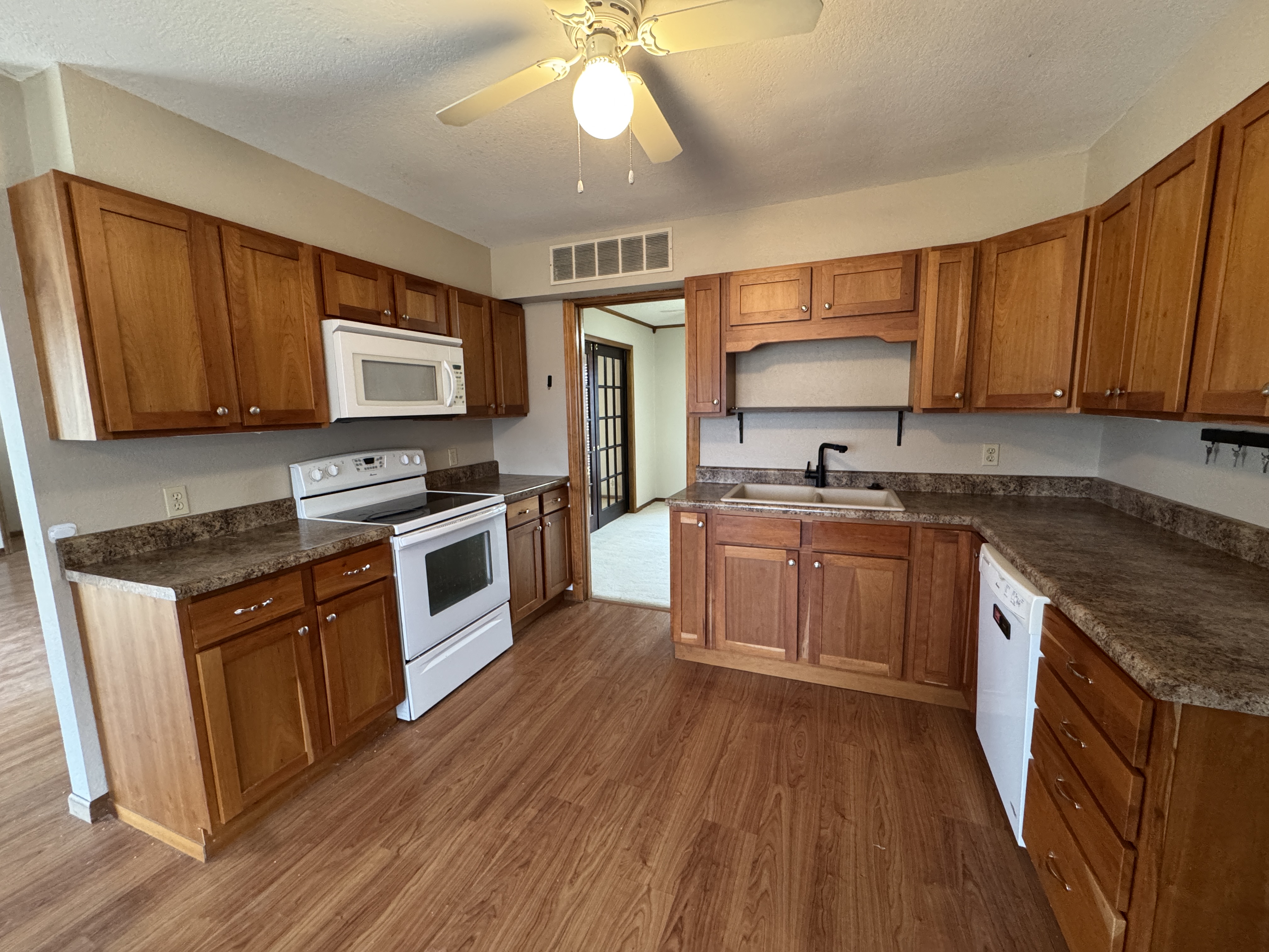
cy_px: 476
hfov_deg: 102.1
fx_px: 513
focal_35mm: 14
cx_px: 634
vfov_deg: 85.7
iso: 500
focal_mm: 2.22
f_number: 2.2
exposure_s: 1/60
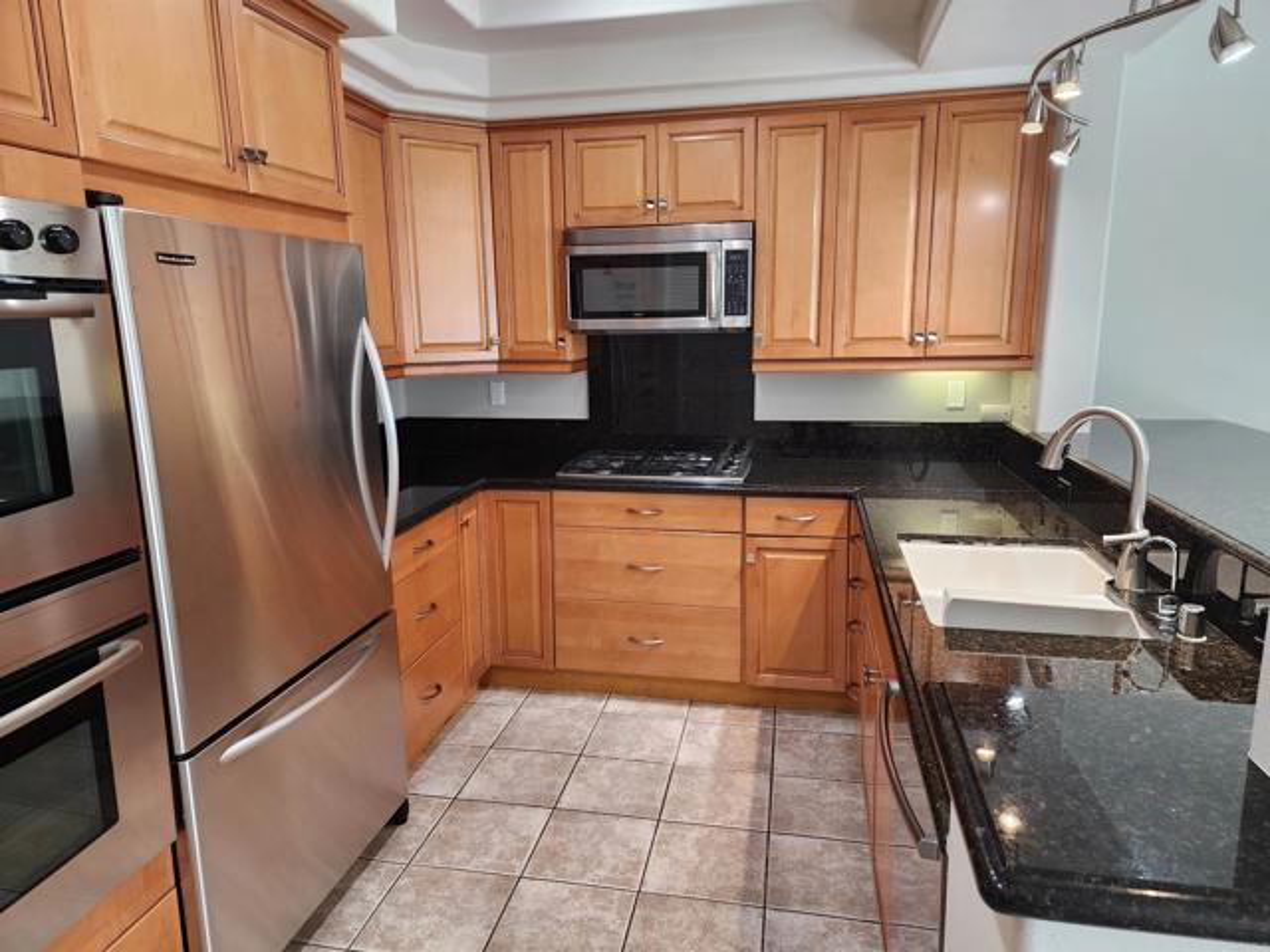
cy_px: 476
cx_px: 635
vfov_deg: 58.9
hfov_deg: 73.9
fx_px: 844
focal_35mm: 23
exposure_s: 1/120
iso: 320
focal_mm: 6.4
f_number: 1.8
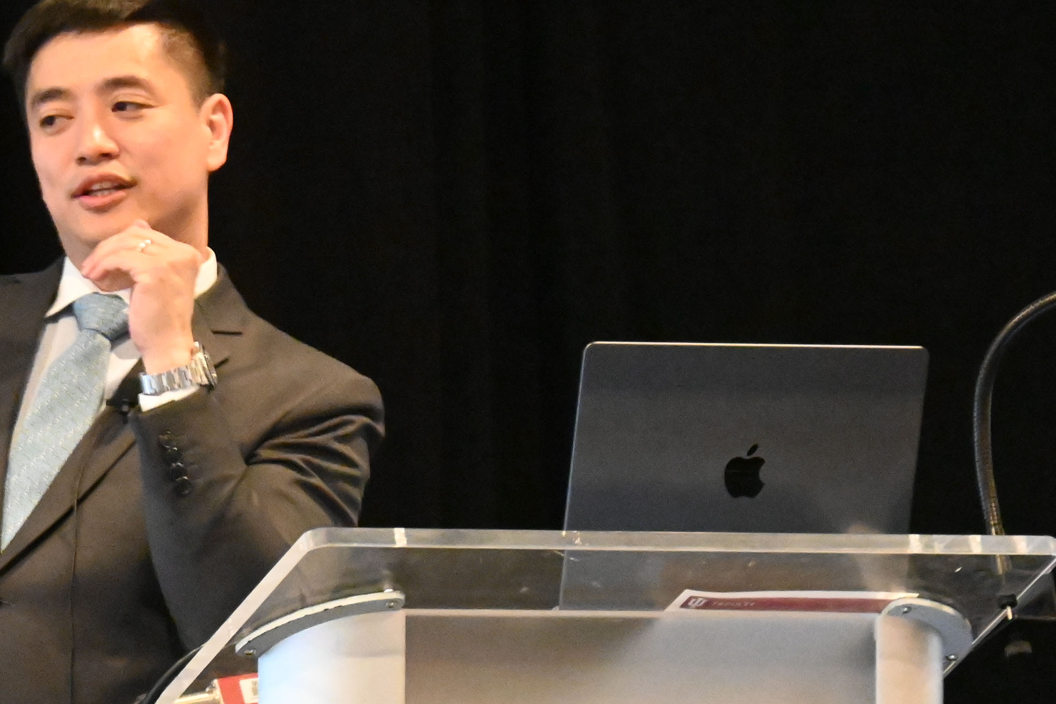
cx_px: -189
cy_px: 686
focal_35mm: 535
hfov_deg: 3.8
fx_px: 15697
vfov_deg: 2.6
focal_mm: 145
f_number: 6.3
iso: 12800
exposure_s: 1/60
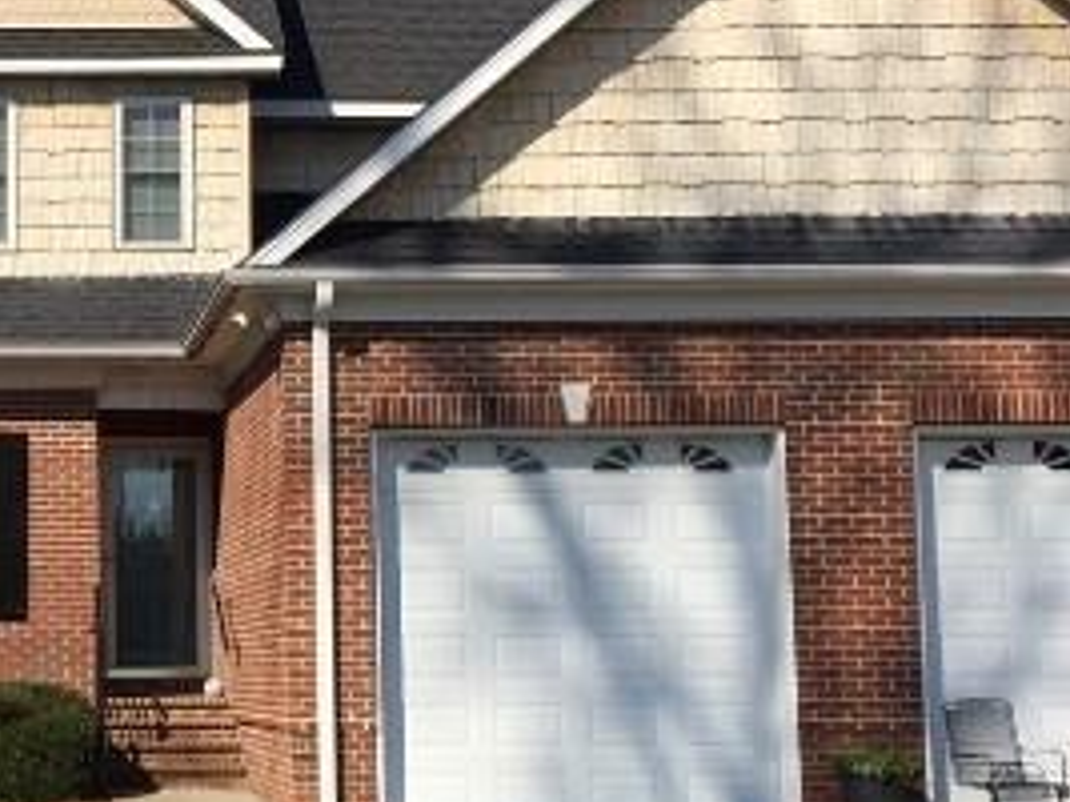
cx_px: -16
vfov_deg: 16.9
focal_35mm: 87
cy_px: 329
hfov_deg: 21.7
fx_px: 2688
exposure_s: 1/3049
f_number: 2.2
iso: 32
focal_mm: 4.15
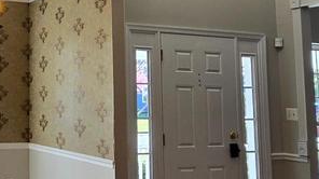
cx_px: -52
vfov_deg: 24.3
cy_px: 59
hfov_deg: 34.7
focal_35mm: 49
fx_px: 414
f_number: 2.2
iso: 80
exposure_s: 1/120
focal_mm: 2.2
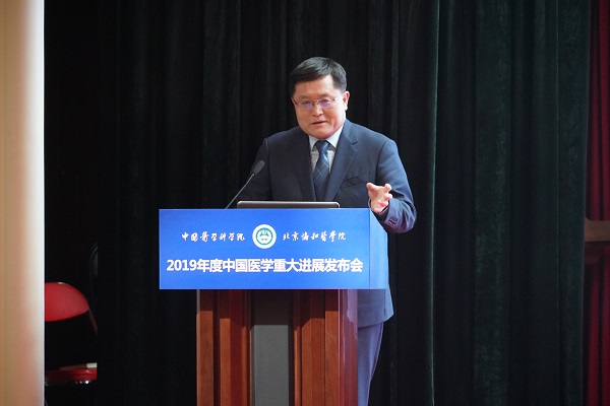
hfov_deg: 8.6
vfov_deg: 5.7
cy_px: 203
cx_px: 305
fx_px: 4066
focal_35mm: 240
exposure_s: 1/160
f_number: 6.3
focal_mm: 240
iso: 12800
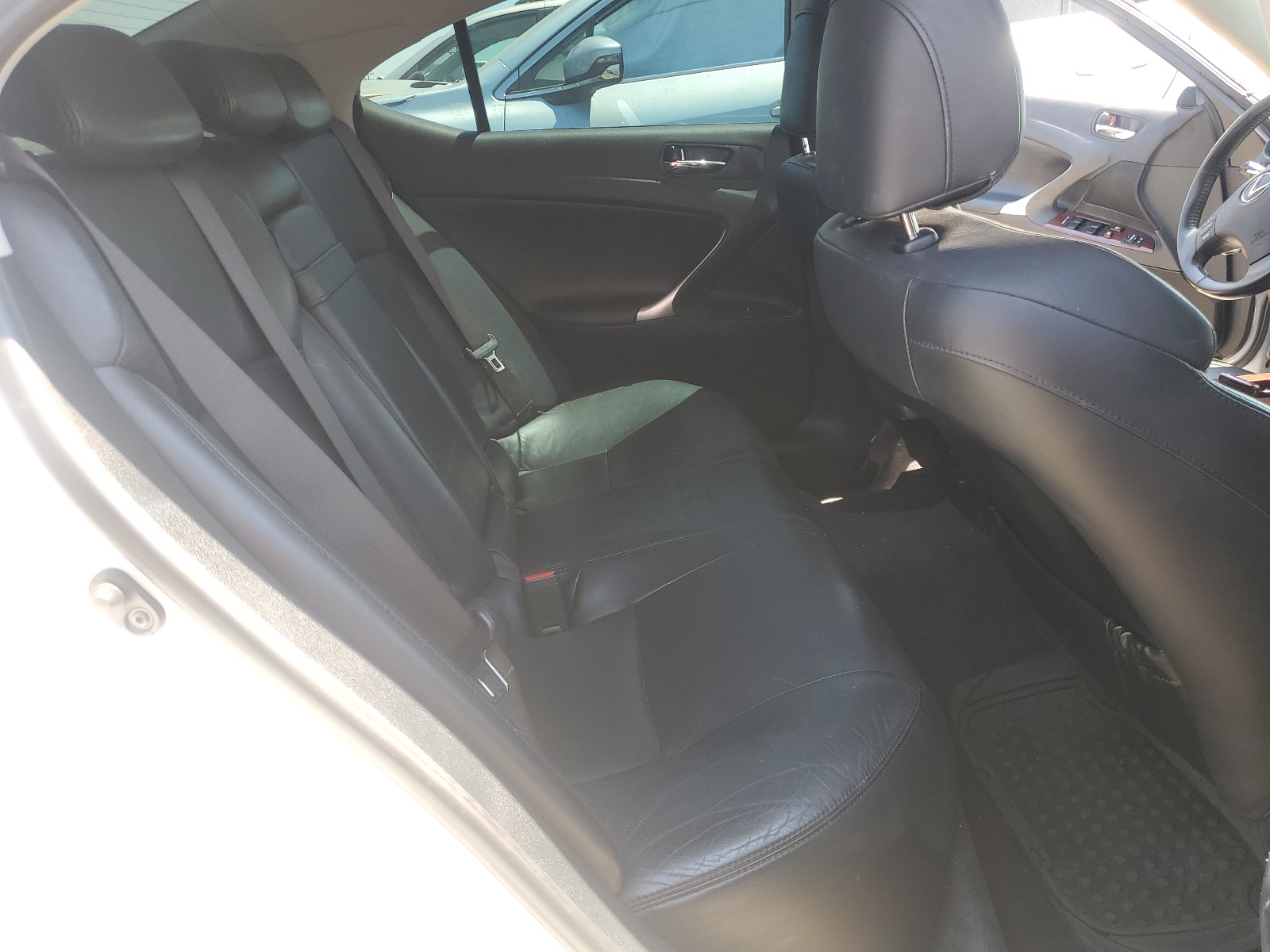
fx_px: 954
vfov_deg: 53.1
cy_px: 476
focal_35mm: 26
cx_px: 635
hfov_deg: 67.3
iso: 50
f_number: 1.5
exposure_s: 1/149
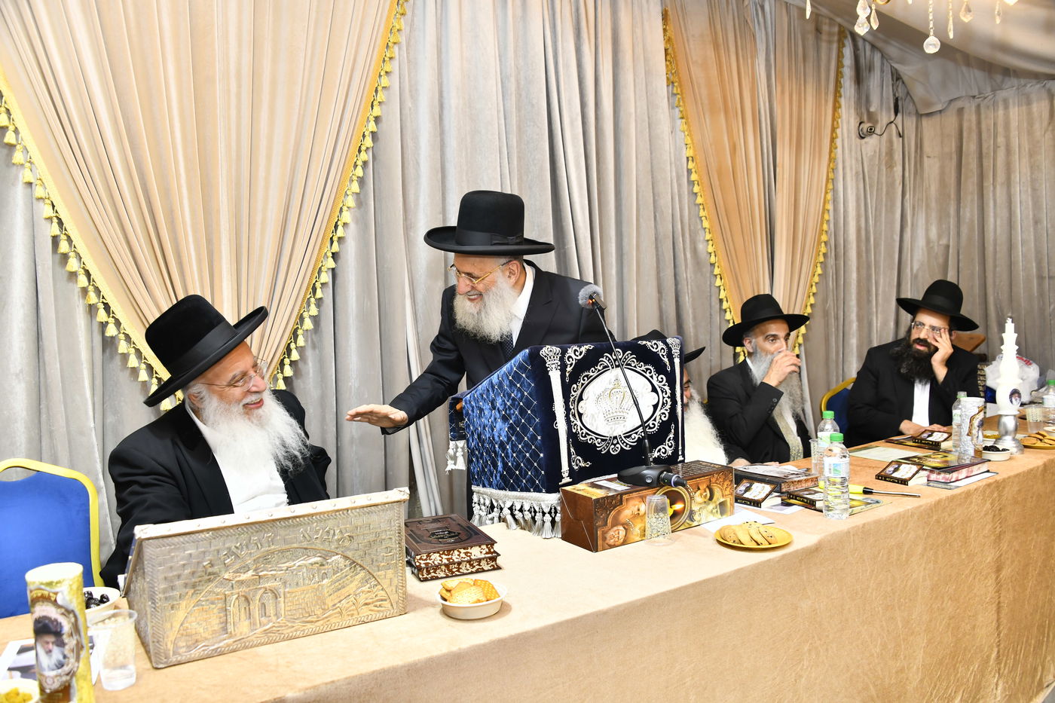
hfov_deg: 65.5
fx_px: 820
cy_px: 352
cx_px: 528
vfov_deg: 46.4
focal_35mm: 28
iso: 800
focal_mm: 28
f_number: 5.6
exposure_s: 1/100
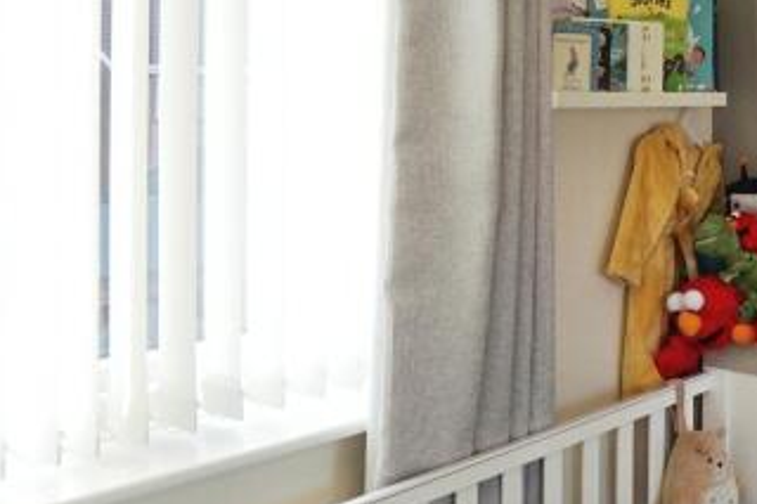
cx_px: 698
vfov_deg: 28.0
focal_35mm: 48
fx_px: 1009
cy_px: 235
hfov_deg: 38.0
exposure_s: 1/60
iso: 100
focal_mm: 10
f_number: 4.5
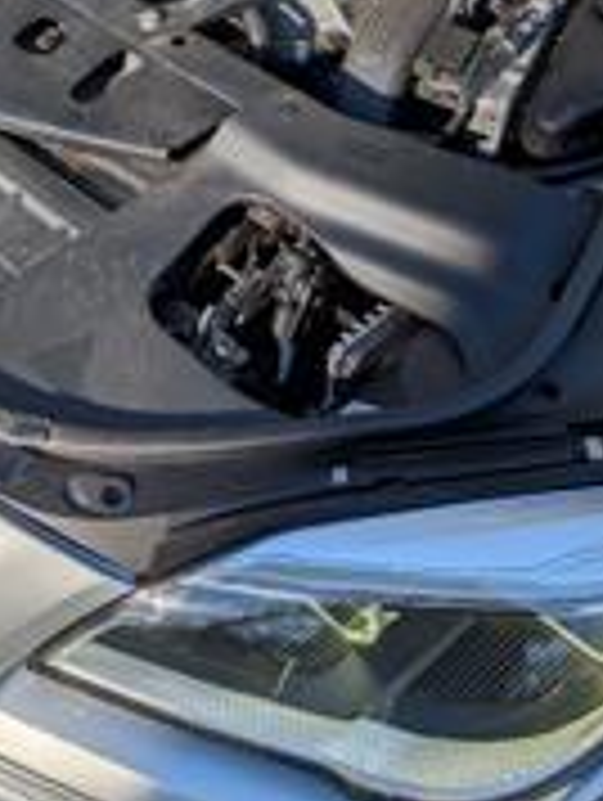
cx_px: 200
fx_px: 1182
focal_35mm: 51
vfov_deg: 33.6
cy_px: -36
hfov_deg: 28.4
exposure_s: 1/13158
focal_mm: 6.9
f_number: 1.68
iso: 28
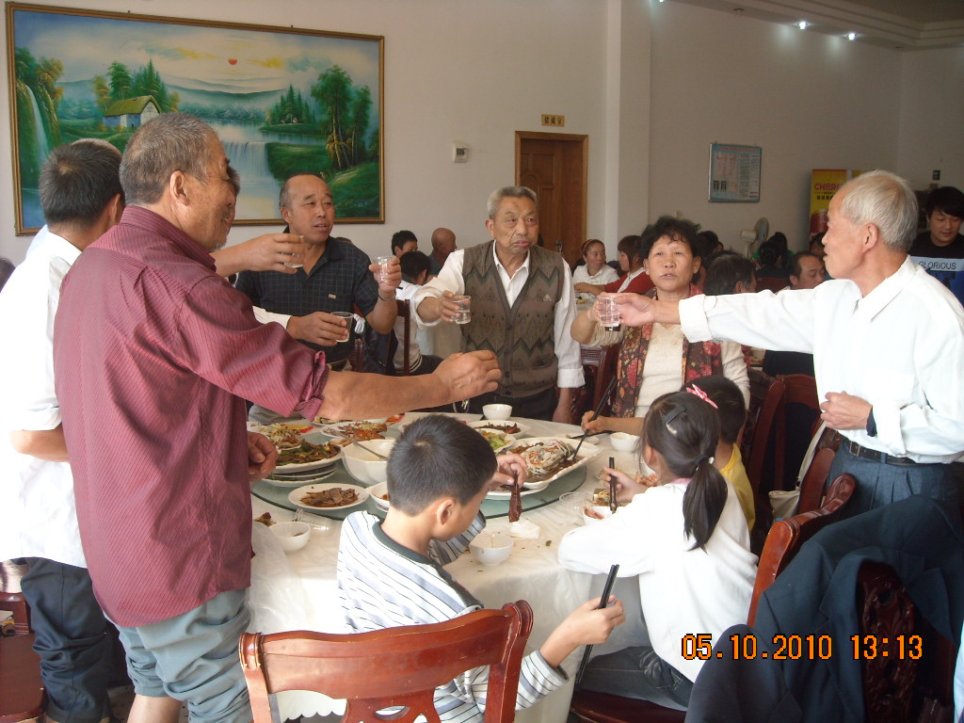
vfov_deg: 40.7
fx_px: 975
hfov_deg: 52.6
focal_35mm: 35
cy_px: 362
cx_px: 482
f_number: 2.8
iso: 95
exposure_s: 1/60
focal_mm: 5.7
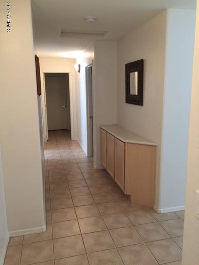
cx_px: 100
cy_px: 132
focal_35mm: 29
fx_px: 222
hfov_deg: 48.2
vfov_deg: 61.7
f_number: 2.2
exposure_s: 1/15
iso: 125
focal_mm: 4.15
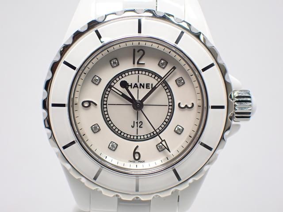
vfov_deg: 15.7
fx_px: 768
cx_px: 142
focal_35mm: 94
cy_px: 106
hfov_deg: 20.9
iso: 250
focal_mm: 16.79
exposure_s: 1/100
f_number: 4.7
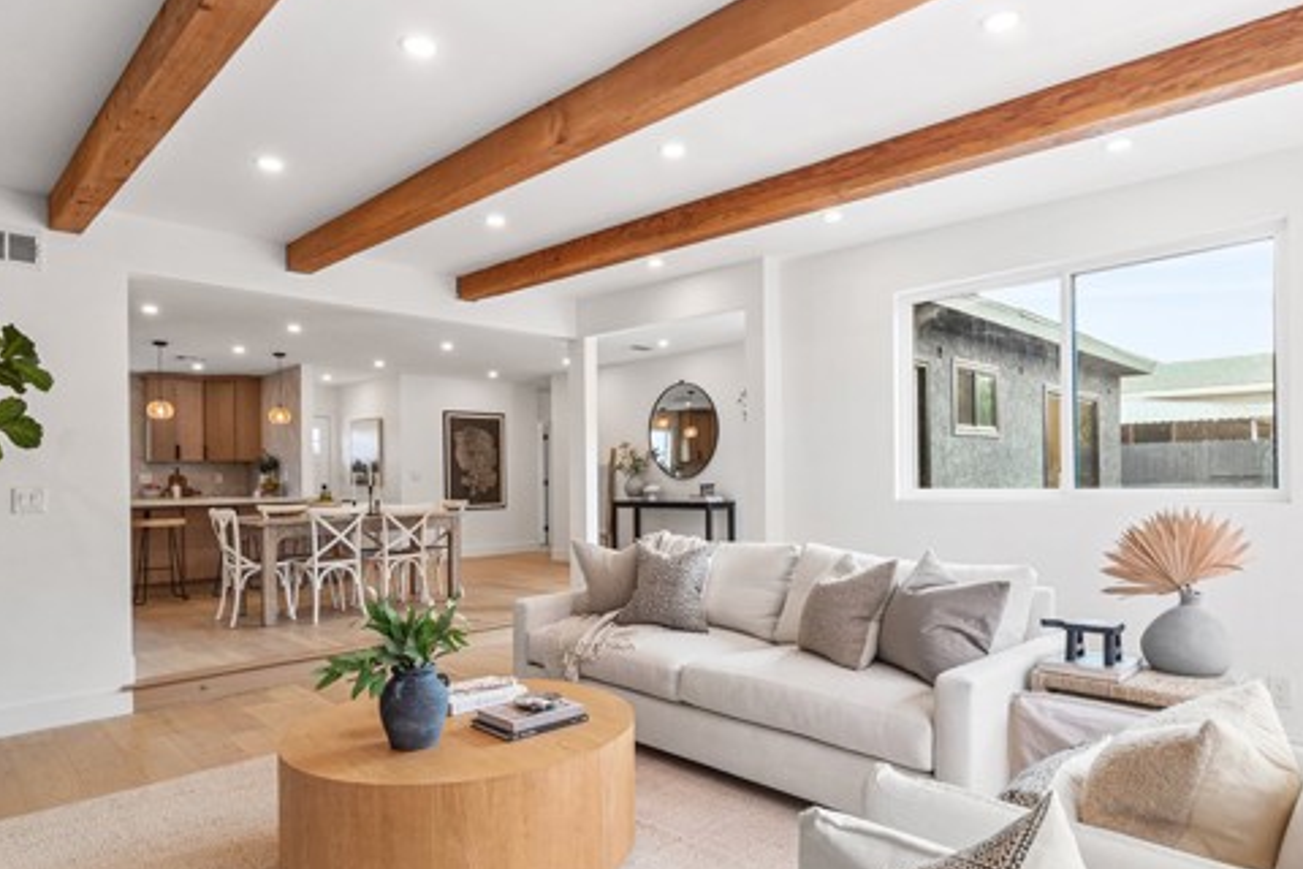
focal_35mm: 20
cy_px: 502
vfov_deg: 61.6
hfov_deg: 83.9
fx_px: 724
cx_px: 679
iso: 320
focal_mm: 10
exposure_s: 1/30
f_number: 7.1
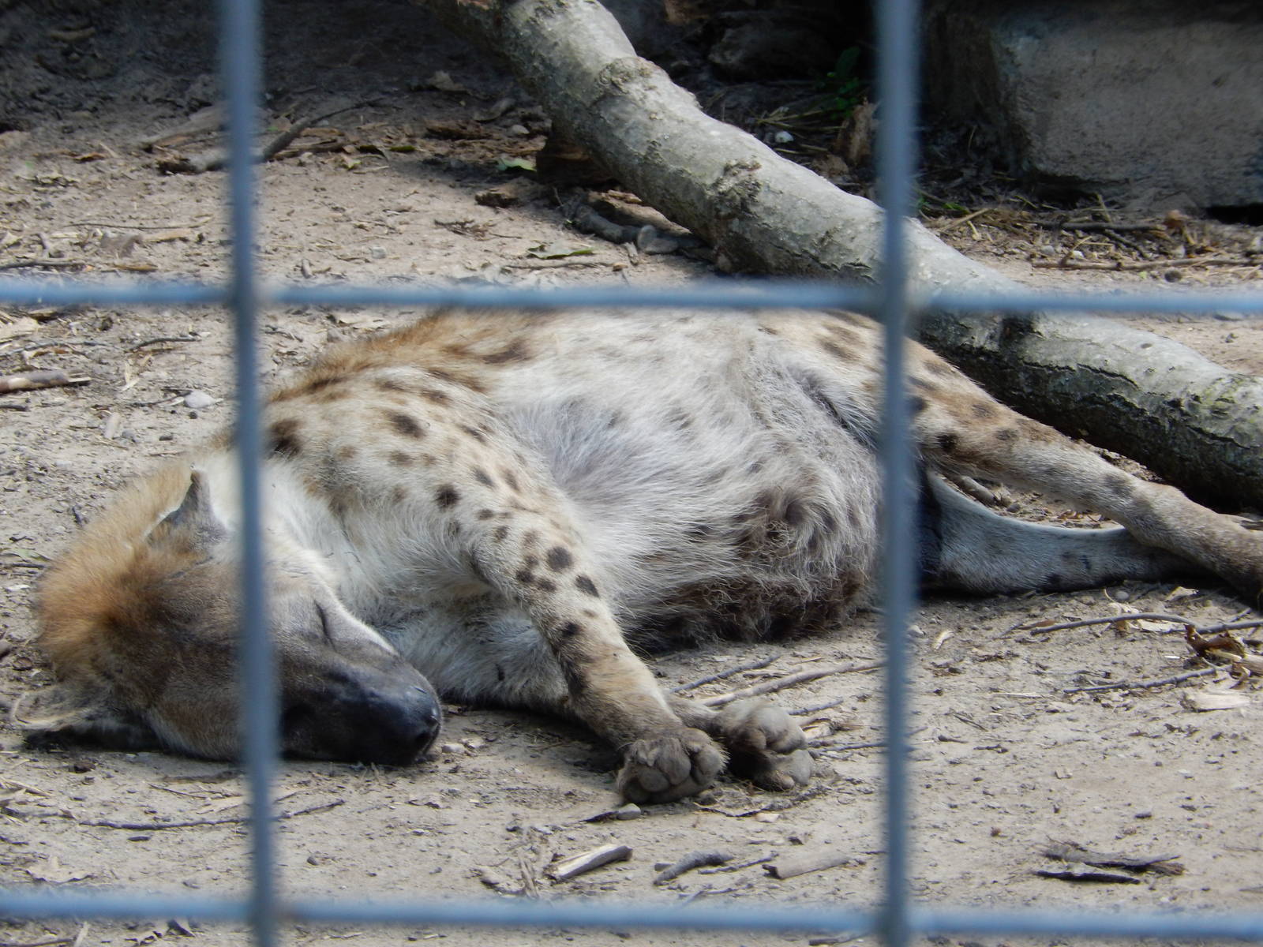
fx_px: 6750
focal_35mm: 185
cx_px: 632
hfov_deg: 10.7
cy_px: 474
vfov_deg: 8.0
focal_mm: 33.3
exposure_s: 1/30
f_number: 5.7
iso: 180
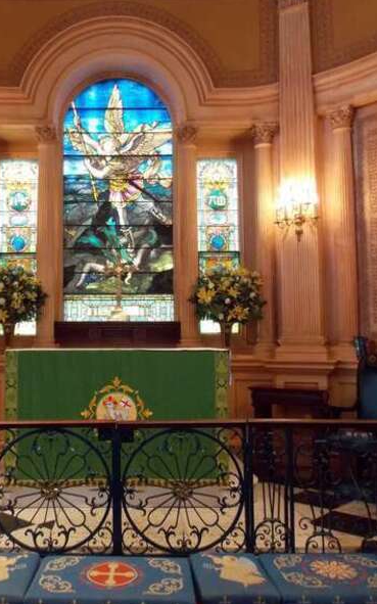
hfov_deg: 37.8
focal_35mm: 33
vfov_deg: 58.2
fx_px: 543
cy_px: 304
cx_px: 122
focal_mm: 4
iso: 400
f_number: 3.1
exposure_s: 1/20
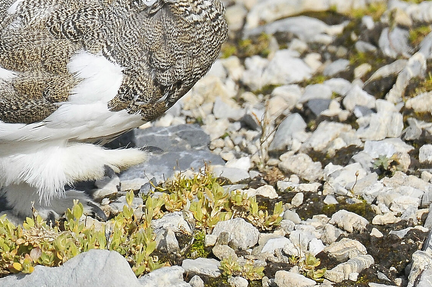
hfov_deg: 1.1
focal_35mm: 1908
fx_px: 22869
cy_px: 35
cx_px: 45
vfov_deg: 0.7
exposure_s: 1/1600
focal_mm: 600
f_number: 7.1
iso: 320
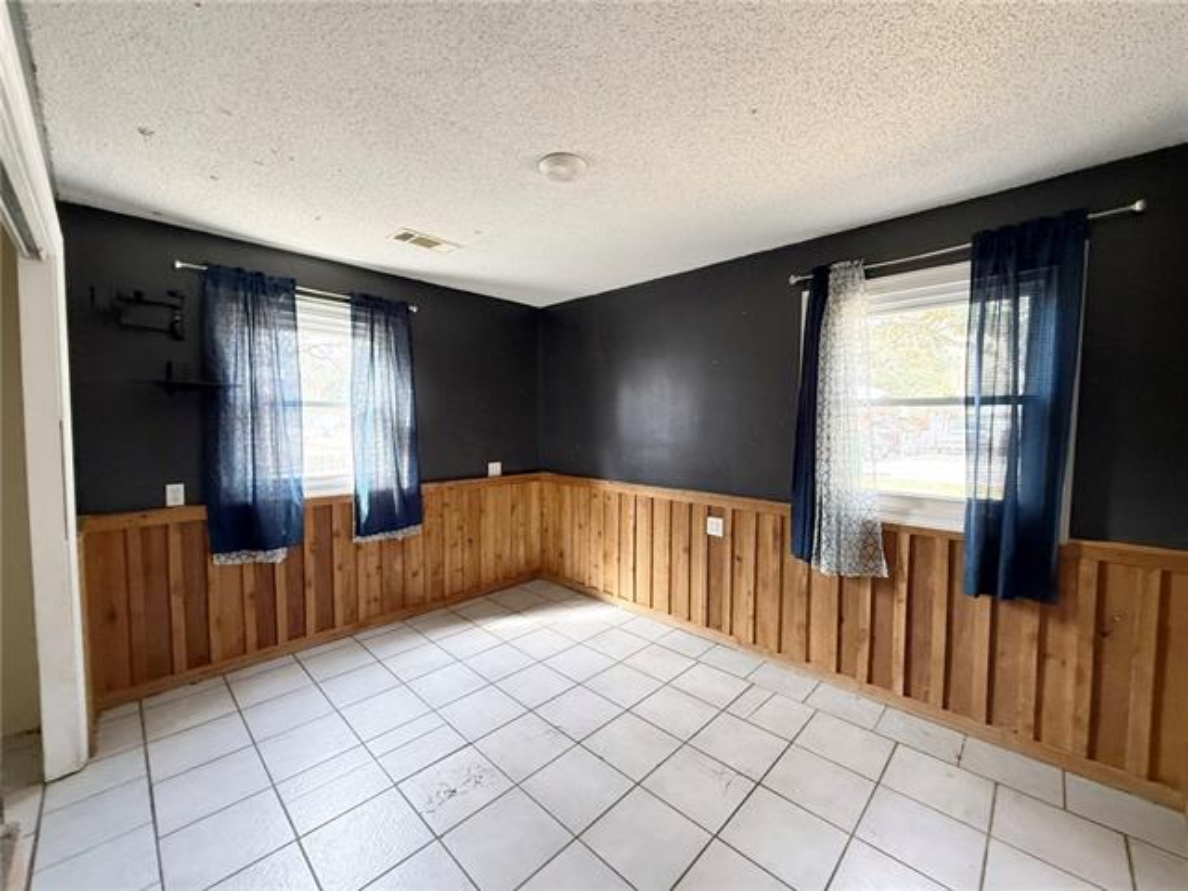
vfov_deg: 85.7
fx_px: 480
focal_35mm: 14
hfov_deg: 102.1
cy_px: 446
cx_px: 594
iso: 400
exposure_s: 1/64
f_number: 2.2
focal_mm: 2.22
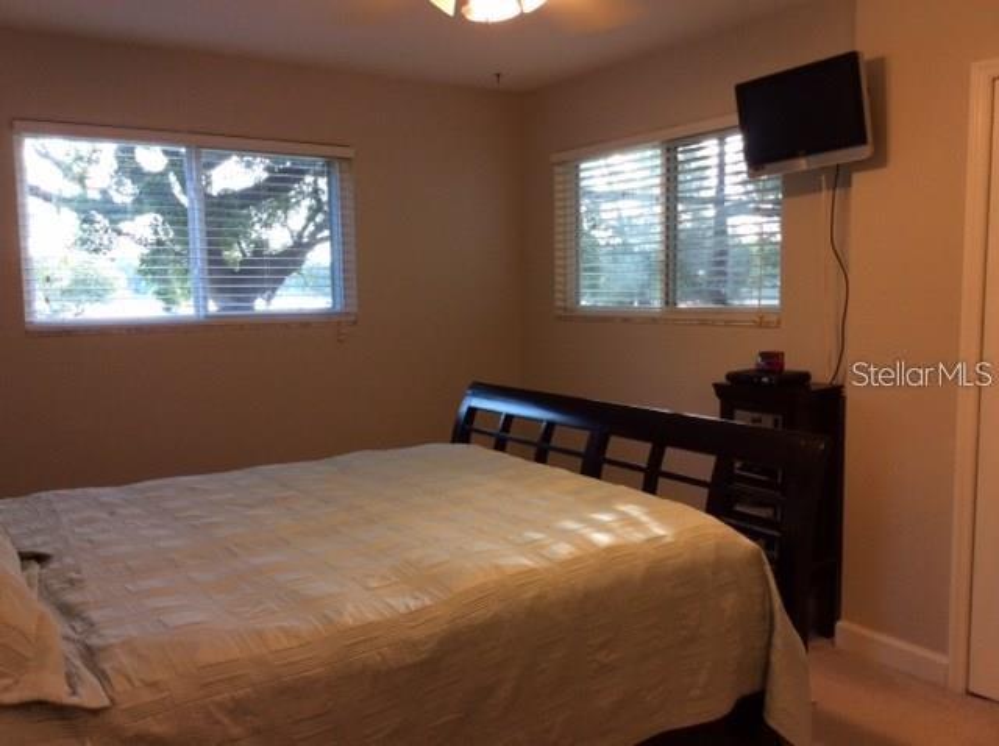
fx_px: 922
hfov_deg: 56.9
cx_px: 500
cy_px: 373
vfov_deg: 44.1
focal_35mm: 32
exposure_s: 1/24
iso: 50
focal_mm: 3.3
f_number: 2.4
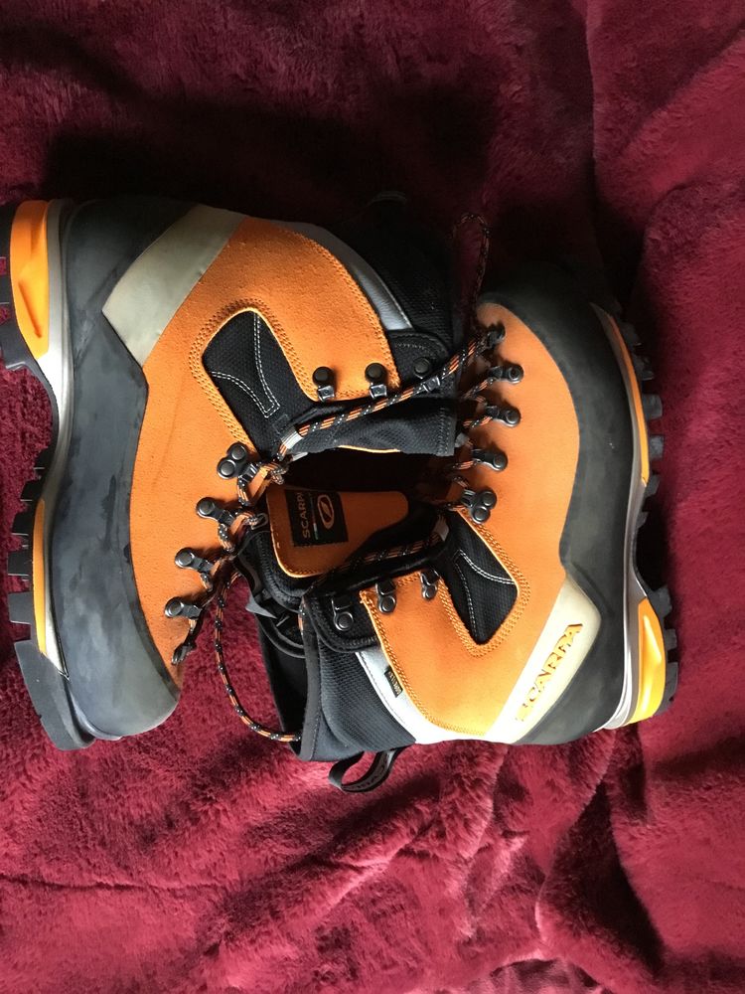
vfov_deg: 58.4
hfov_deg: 45.4
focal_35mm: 31
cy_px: 497
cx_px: 372
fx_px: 890
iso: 320
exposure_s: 1/17
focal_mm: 3.3
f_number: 2.4
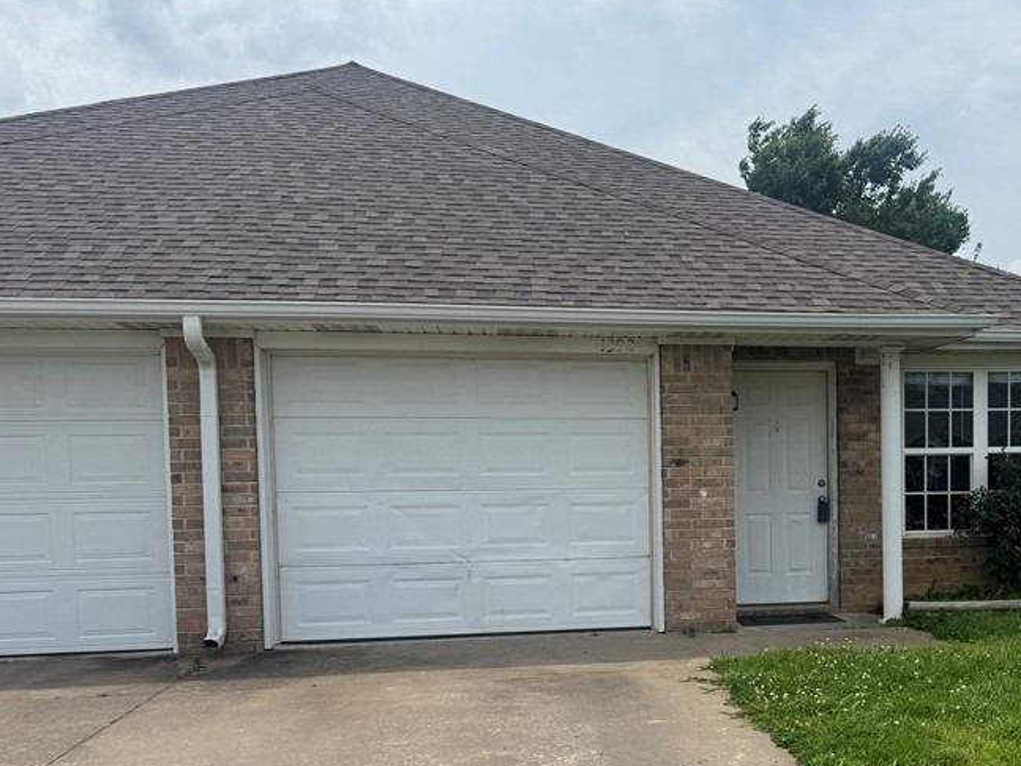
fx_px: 1121
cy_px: 535
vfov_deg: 37.1
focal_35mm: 38
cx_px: 756
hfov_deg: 47.3
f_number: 1.78
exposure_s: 1/7092
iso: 80
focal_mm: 6.76
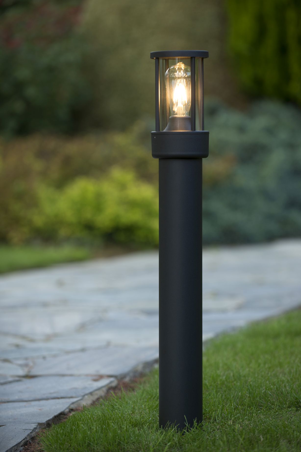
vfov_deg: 15.2
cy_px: 226
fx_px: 1692
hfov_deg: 10.2
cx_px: 150
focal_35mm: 135
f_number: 3.5
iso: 200
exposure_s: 1/200
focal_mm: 135
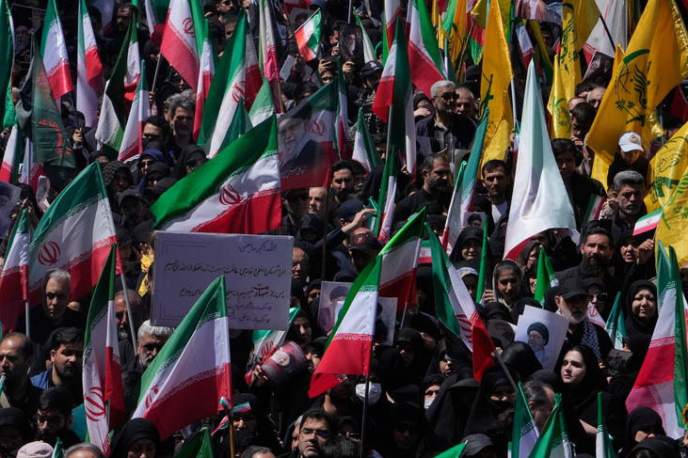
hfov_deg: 7.4
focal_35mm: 280
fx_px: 5350
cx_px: 308
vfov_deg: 4.9
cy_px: 165
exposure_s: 1/1250
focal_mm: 200
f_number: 14
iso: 800
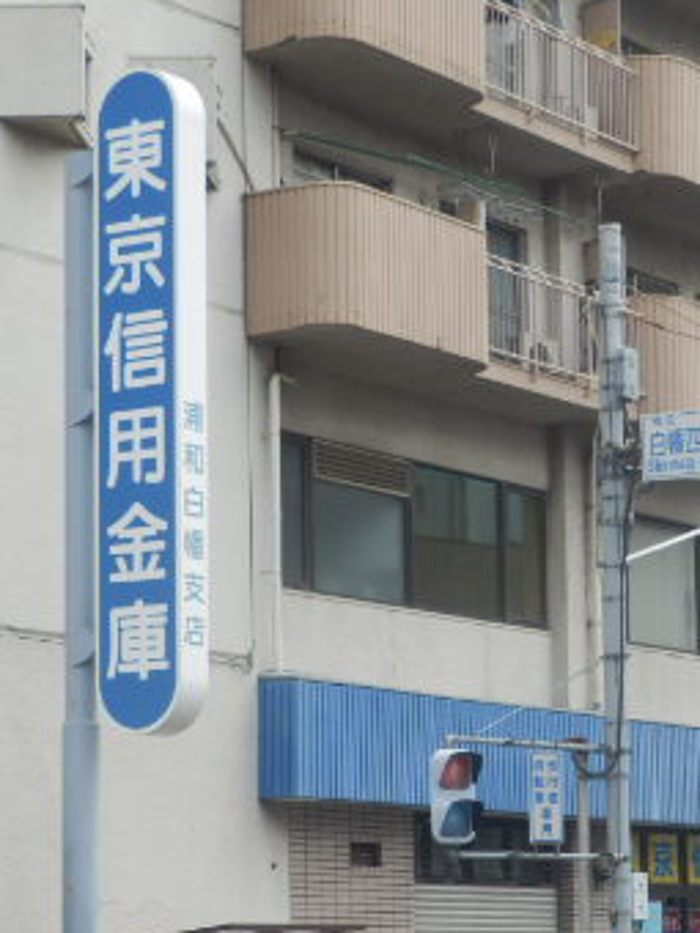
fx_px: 3505
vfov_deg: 15.1
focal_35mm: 130
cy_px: 656
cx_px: 656
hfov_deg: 11.3
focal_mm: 12.3
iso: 80
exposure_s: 1/320
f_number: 4.8
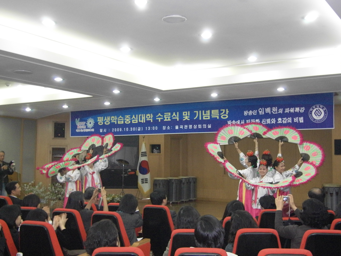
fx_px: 443
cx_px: 170
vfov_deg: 32.2
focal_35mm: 45
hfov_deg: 42.1
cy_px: 128
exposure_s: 1/50
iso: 480
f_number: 3.7
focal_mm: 9.6
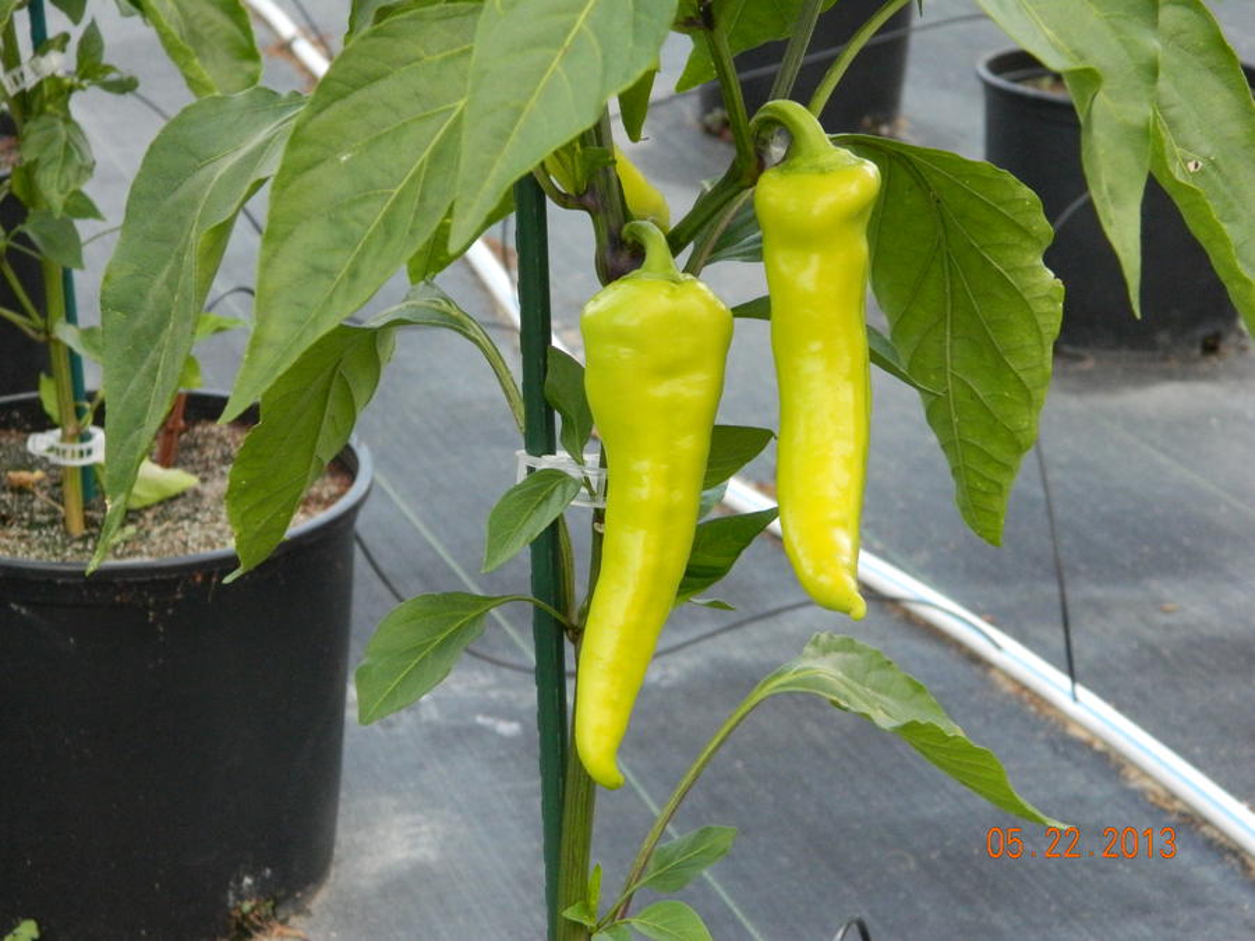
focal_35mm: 84
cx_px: 628
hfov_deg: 23.3
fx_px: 3045
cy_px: 470
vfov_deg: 17.6
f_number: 4.2
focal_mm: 15.1
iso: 400
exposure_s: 1/400
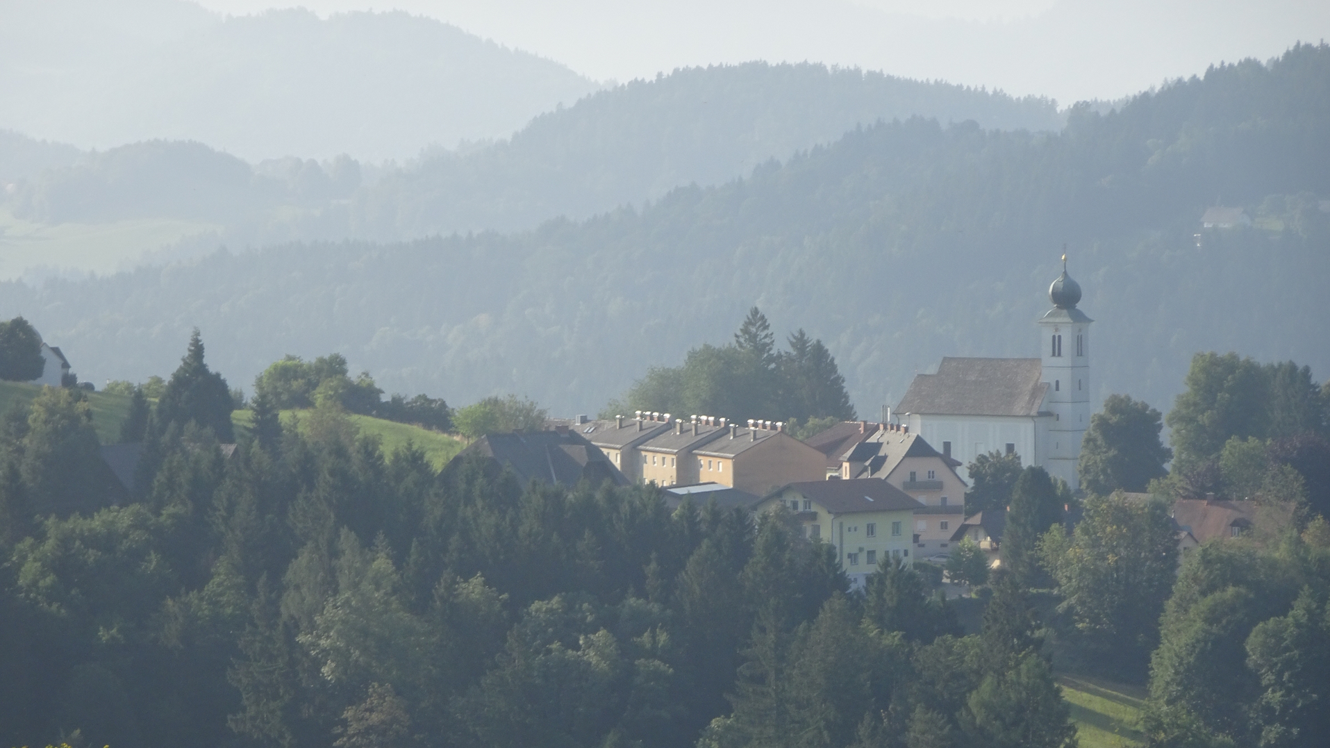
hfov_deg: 7.3
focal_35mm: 296
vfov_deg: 4.1
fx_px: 10438
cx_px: 664
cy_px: 492
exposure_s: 1/250
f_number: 6.3
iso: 80
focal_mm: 46.32
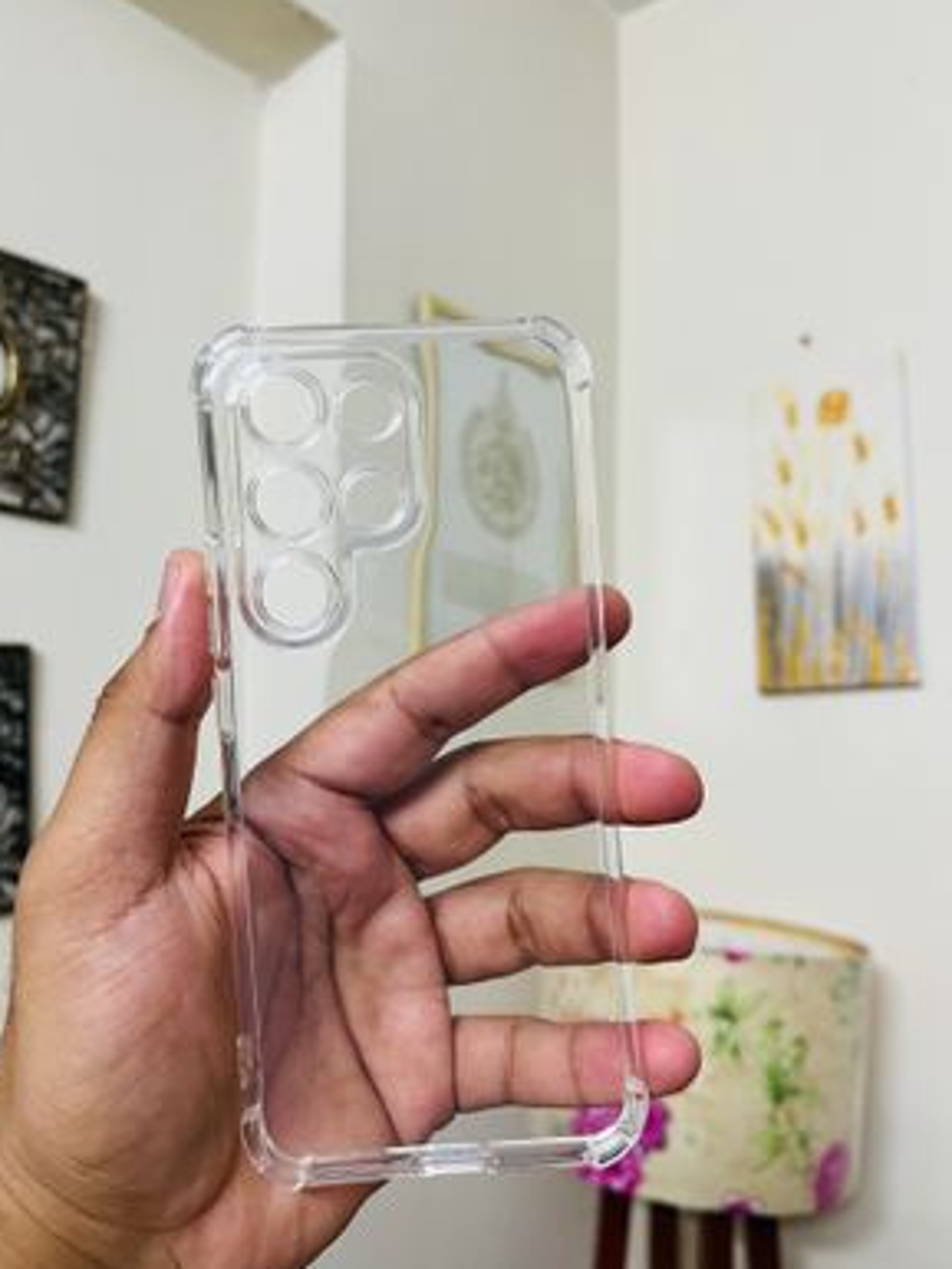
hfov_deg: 51.4
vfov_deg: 65.3
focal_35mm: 27
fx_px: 990
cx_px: 471
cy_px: 630
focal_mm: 5.1
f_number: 1.6
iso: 80
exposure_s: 1/50
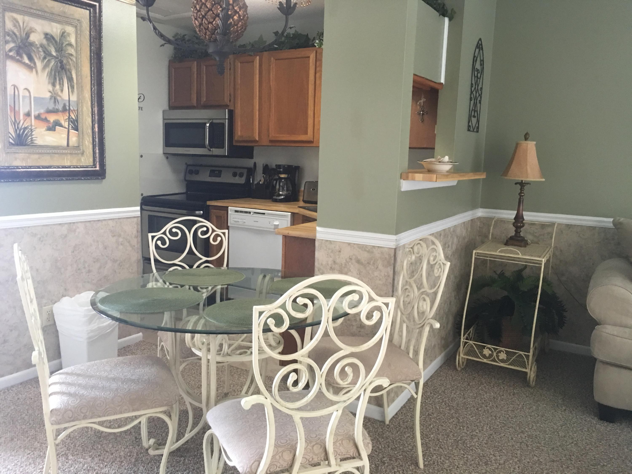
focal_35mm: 29
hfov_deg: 61.7
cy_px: 237
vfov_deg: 48.2
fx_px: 529
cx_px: 316
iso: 100
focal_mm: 4.15
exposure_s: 1/15
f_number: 2.2
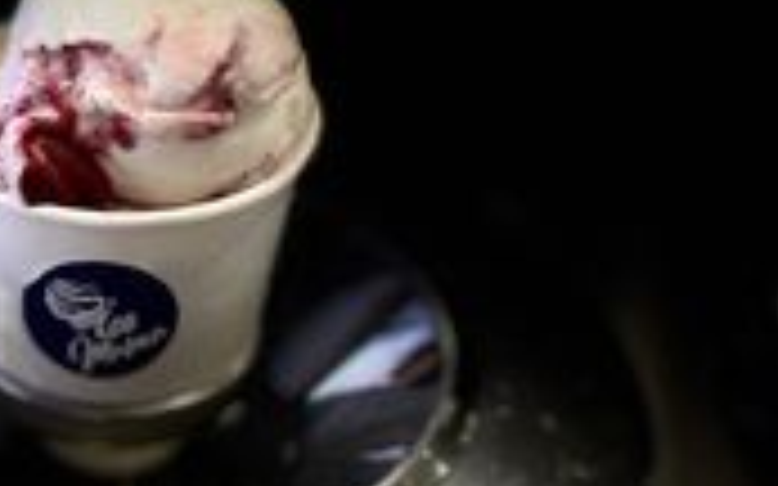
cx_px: 130
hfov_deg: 29.4
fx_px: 1441
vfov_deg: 18.7
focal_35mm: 68
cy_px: 466
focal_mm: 4.2
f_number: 1.6
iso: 80
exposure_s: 1/50
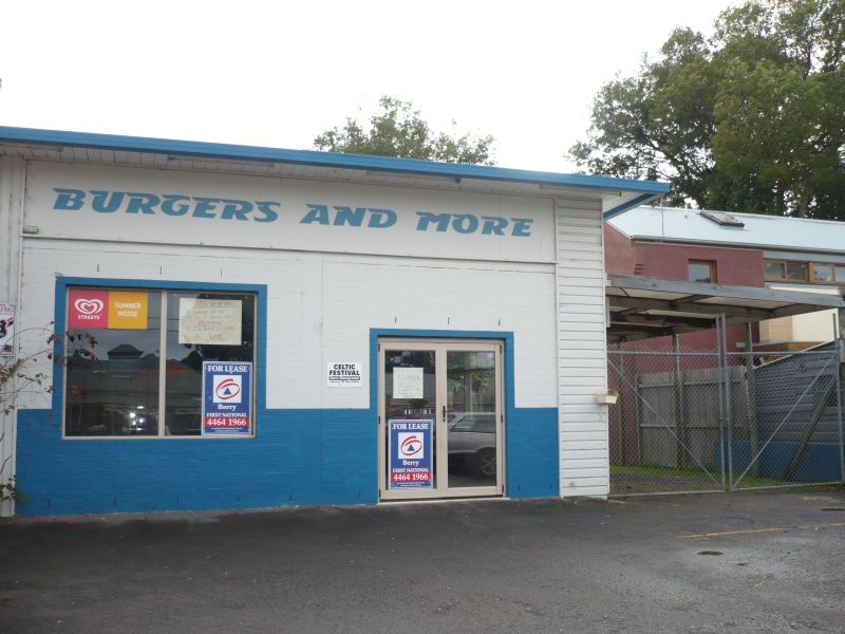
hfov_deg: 52.6
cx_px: 422
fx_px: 854
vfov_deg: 40.7
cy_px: 317
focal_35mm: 35
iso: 100
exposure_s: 1/250
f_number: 2.8
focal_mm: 5.8
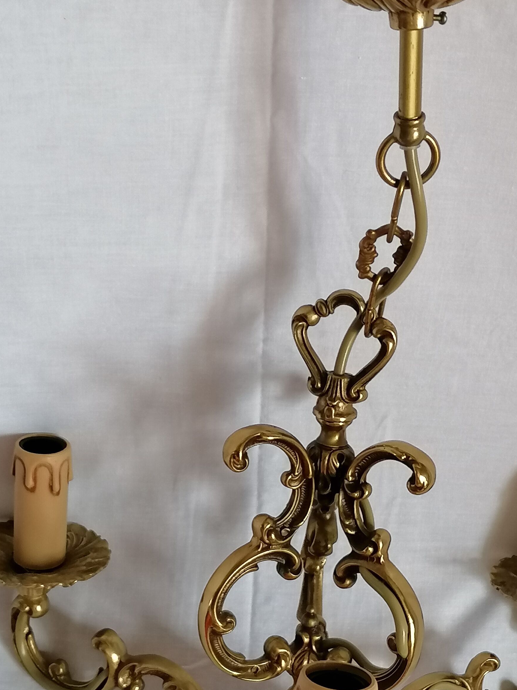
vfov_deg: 27.0
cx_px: 314
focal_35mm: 72
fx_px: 1434
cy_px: 407
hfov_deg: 20.4
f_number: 1.8
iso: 250
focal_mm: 4.75
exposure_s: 1/33.3
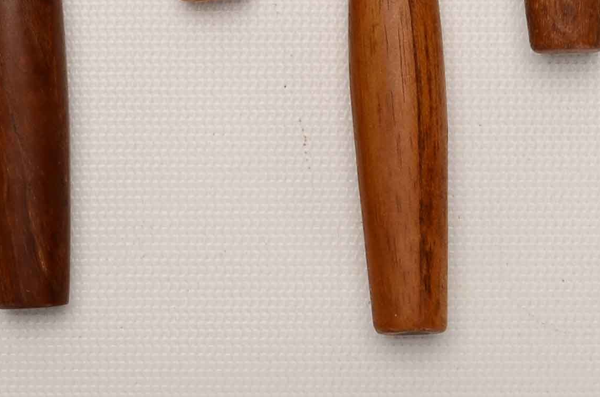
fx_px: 3459
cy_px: -365
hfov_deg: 9.9
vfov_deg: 6.4
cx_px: 167
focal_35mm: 208
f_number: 18
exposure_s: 1/160
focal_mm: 32
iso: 100
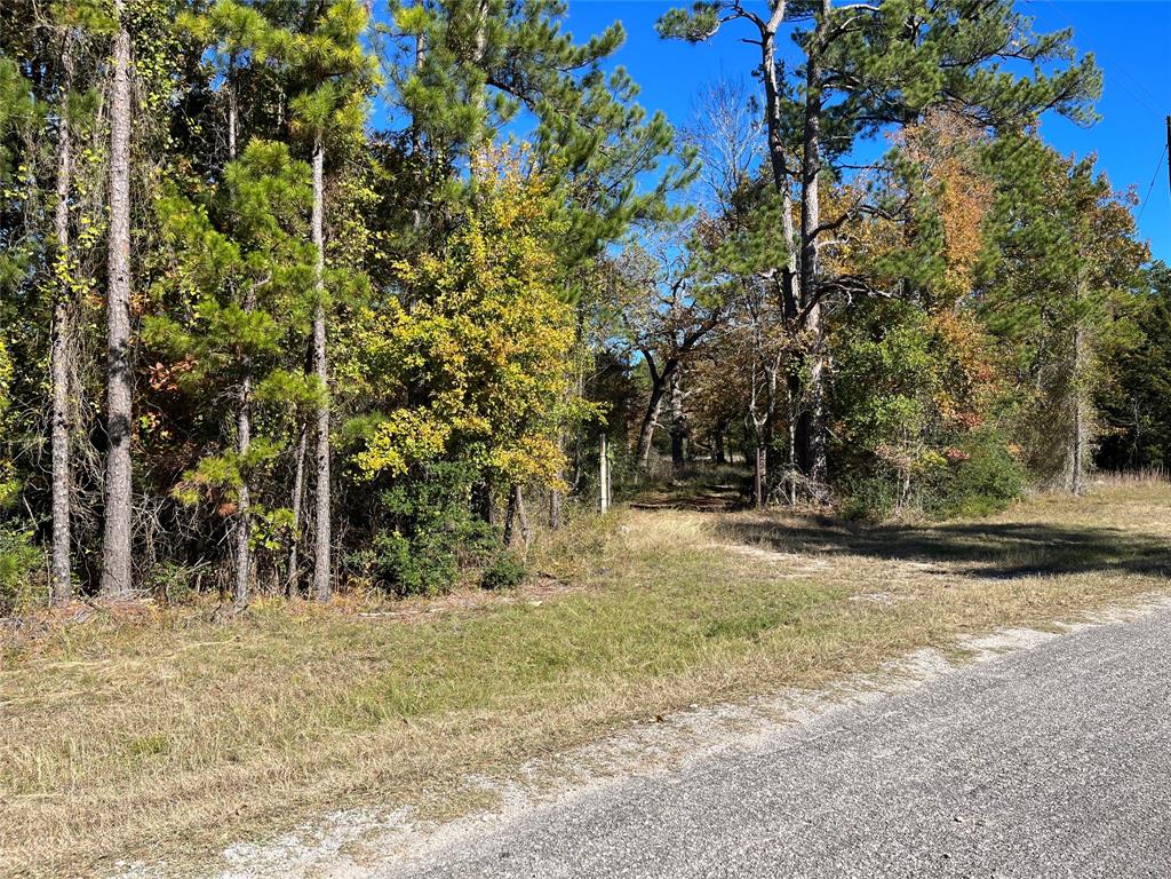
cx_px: 586
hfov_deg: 67.3
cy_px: 440
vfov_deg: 53.1
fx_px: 880
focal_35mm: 26
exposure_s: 1/2179
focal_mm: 5.1
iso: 50
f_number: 1.6
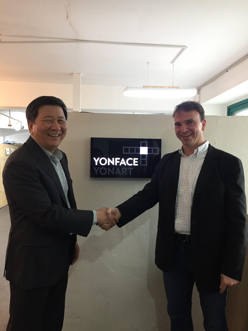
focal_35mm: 29
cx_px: 124
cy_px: 166
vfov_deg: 61.7
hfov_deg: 48.2
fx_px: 277
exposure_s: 1/30
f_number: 2.2
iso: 100
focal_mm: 4.15
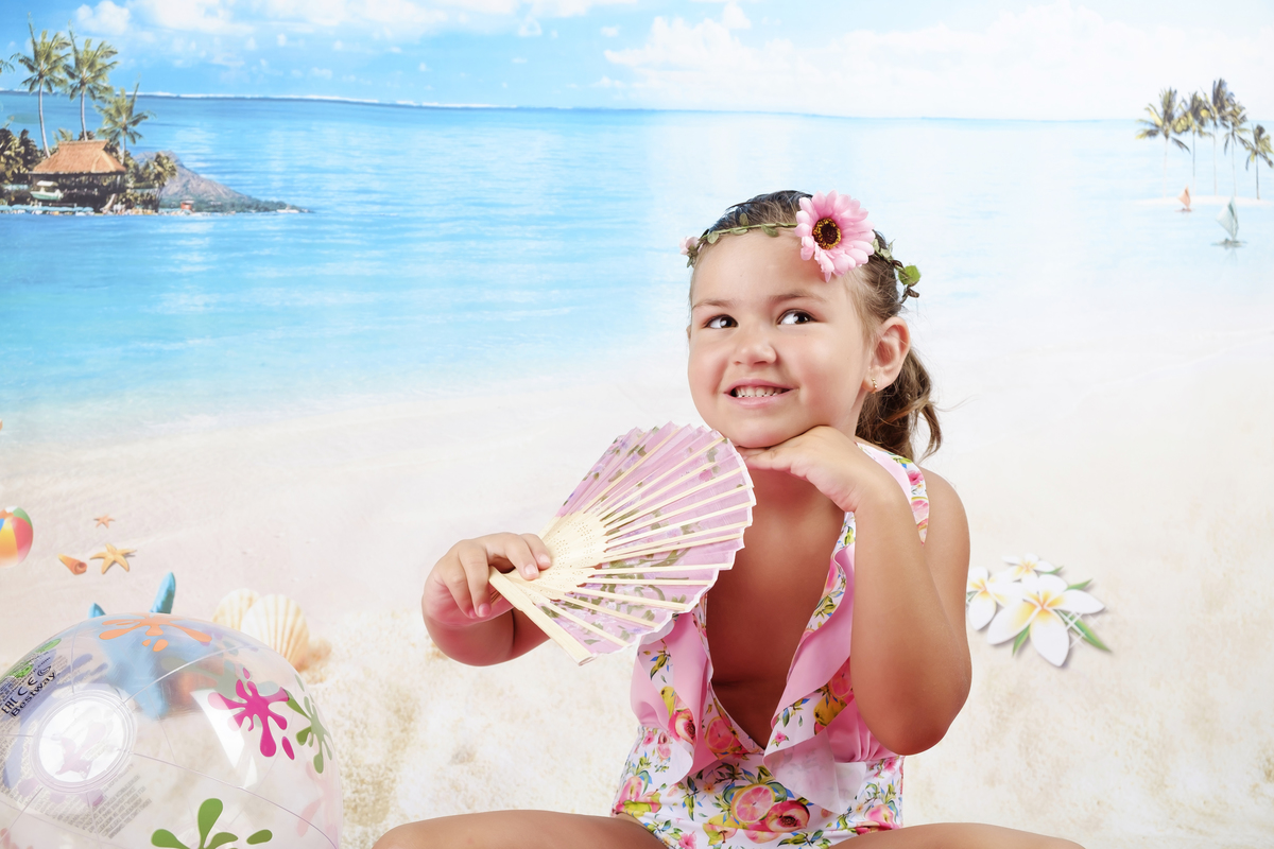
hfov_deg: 41.9
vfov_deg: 28.6
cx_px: 637
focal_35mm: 47
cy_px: 424
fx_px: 1663
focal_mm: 31.5
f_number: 5.6
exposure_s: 1/160
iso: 200
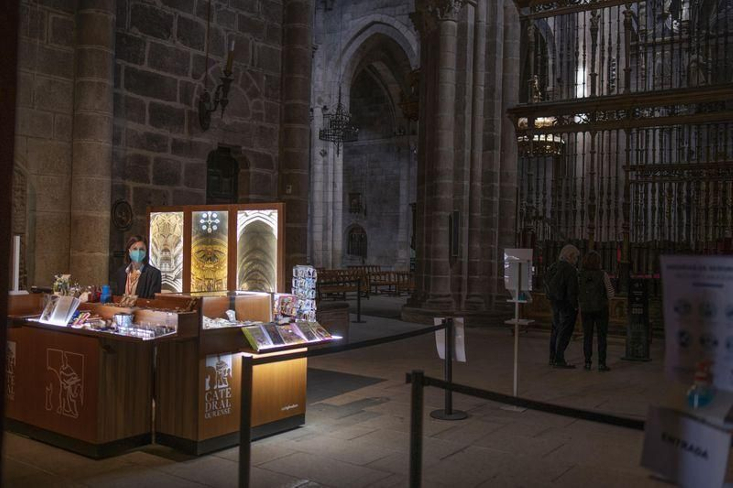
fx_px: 712
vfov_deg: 37.8
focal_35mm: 35
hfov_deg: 54.4
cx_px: 366
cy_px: 244
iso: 640
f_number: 2.2
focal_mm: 35
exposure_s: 1/200
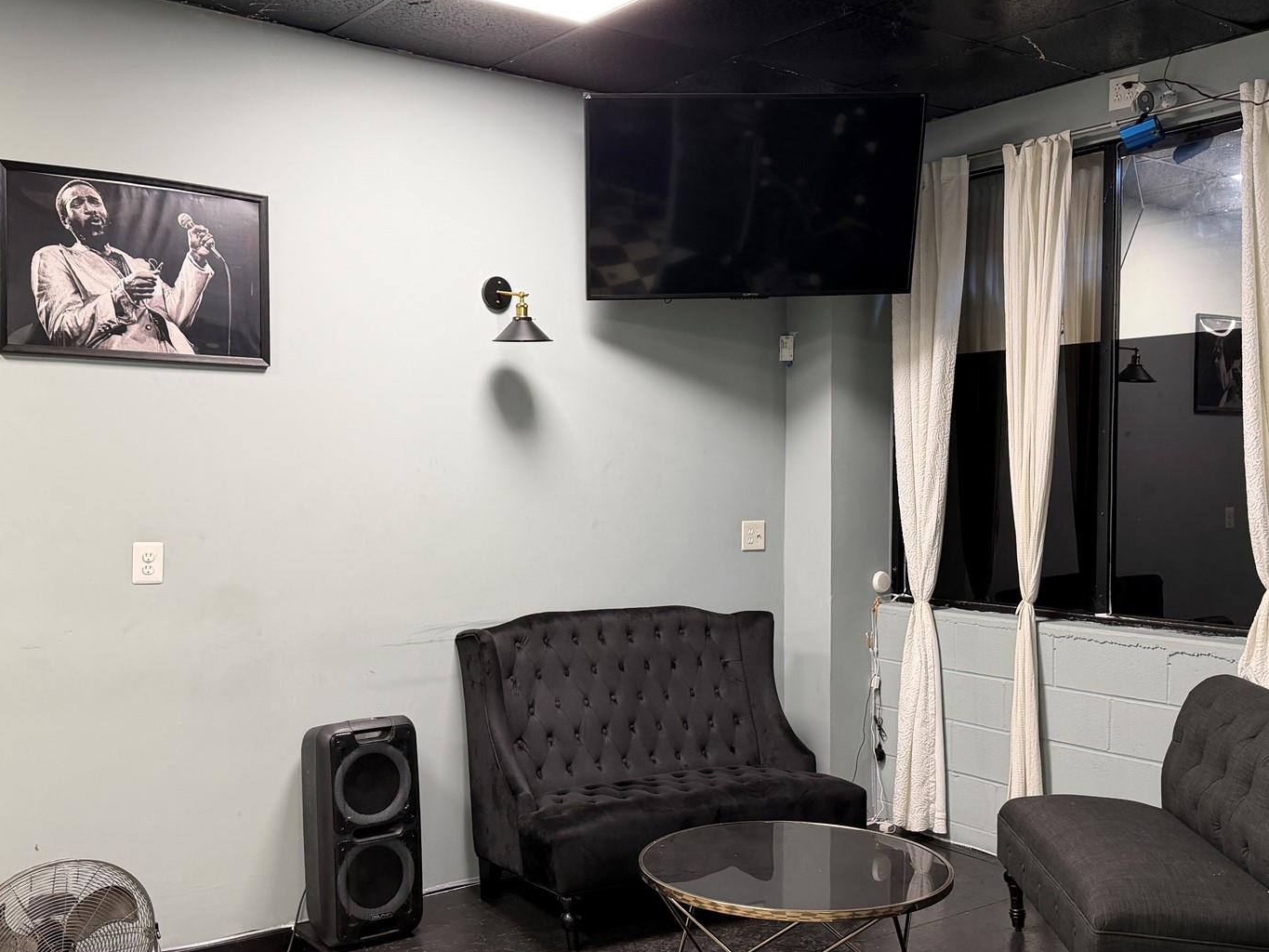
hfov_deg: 51.3
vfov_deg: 39.6
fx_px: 1320
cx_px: 644
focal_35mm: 36
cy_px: 517
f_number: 1.78
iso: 200
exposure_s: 1/60
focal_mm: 6.76
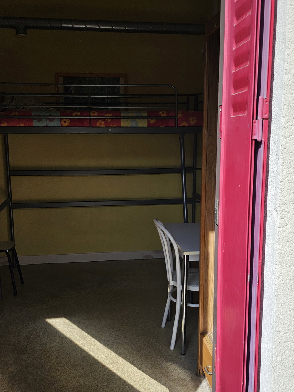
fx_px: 419
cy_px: 222
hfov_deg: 38.7
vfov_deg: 50.0
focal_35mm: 37
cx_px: 144
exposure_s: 1/748
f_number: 1.7
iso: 10
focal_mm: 6.3
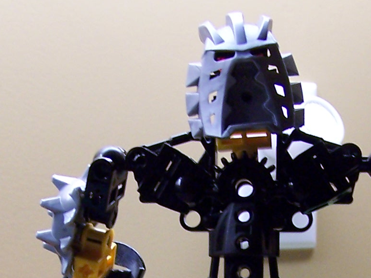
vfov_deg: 12.7
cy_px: 351
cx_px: 203
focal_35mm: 113
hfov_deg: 17.4
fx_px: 1211
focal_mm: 6.3
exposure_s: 1/15
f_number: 2.8
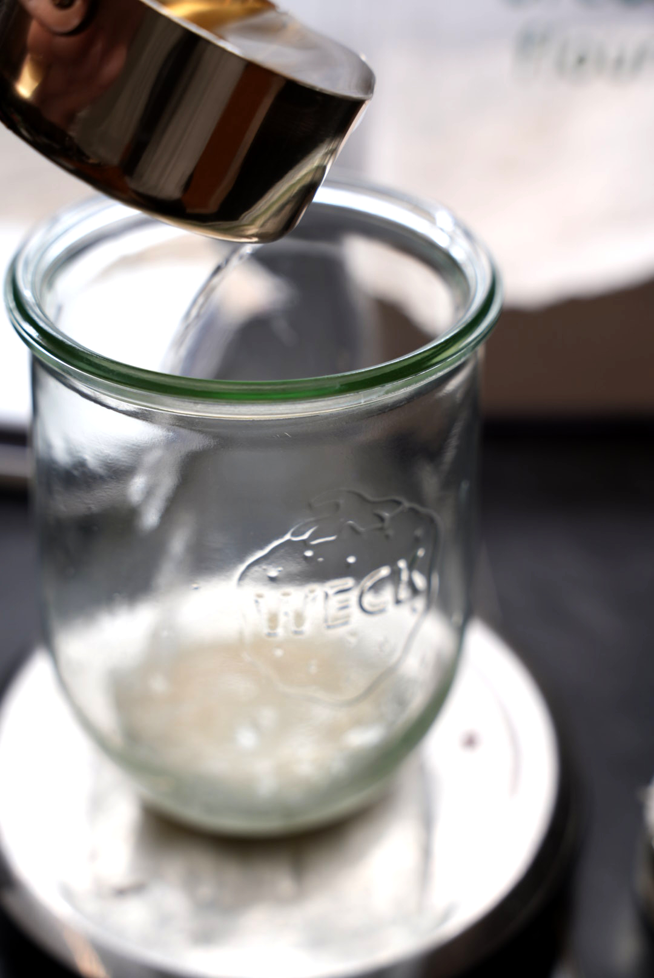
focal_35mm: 50
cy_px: 489
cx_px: 327
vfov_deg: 39.4
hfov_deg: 26.9
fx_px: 1368
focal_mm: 50.3
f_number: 4
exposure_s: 1/60
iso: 200
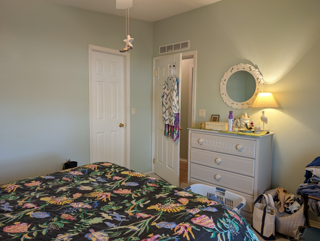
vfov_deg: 56.9
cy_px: 120
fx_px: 222
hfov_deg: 71.5
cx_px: 160
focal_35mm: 24
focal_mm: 6.9
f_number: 1.68
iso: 46
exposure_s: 1/24
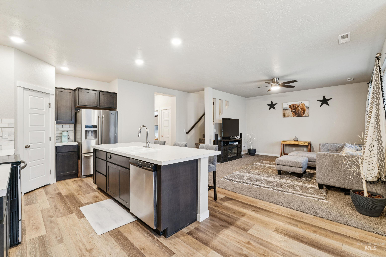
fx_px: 170
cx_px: 193
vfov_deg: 74.1
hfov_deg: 97.1
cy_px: 128
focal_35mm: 16
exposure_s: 1/1.25
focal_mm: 15.9
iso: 400
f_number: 13
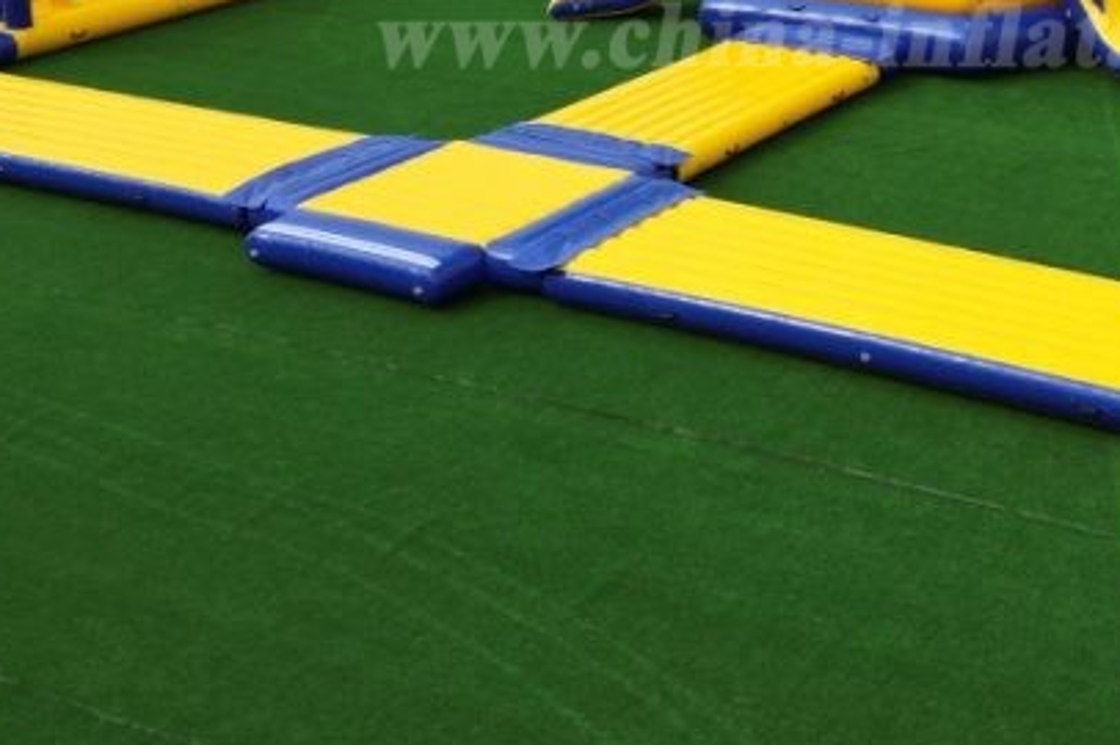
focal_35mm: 63
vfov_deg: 20.7
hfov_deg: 30.9
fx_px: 1958
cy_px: -22
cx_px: 938
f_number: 1.7
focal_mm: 6.72
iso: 110
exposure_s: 1/3200
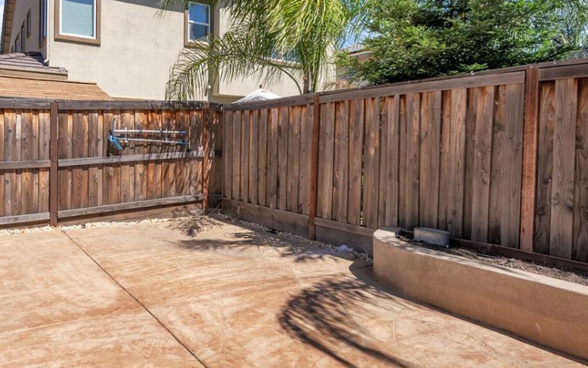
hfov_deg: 71.7
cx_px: 231
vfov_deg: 49.0
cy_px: 149
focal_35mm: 25
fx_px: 401
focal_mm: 14
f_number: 8
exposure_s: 1/160
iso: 125
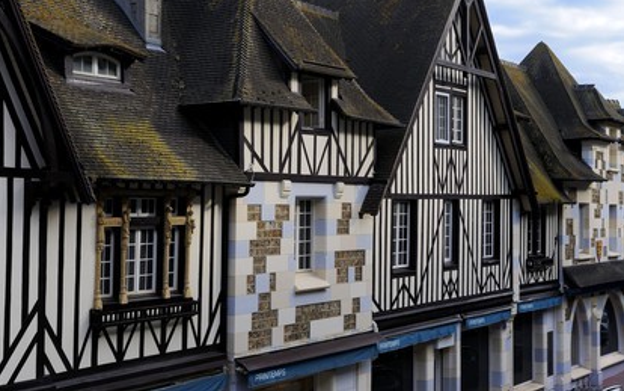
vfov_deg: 21.0
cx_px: 310
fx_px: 1055
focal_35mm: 62
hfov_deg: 33.0
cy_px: 181
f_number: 10
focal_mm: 60
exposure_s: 1/125
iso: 250
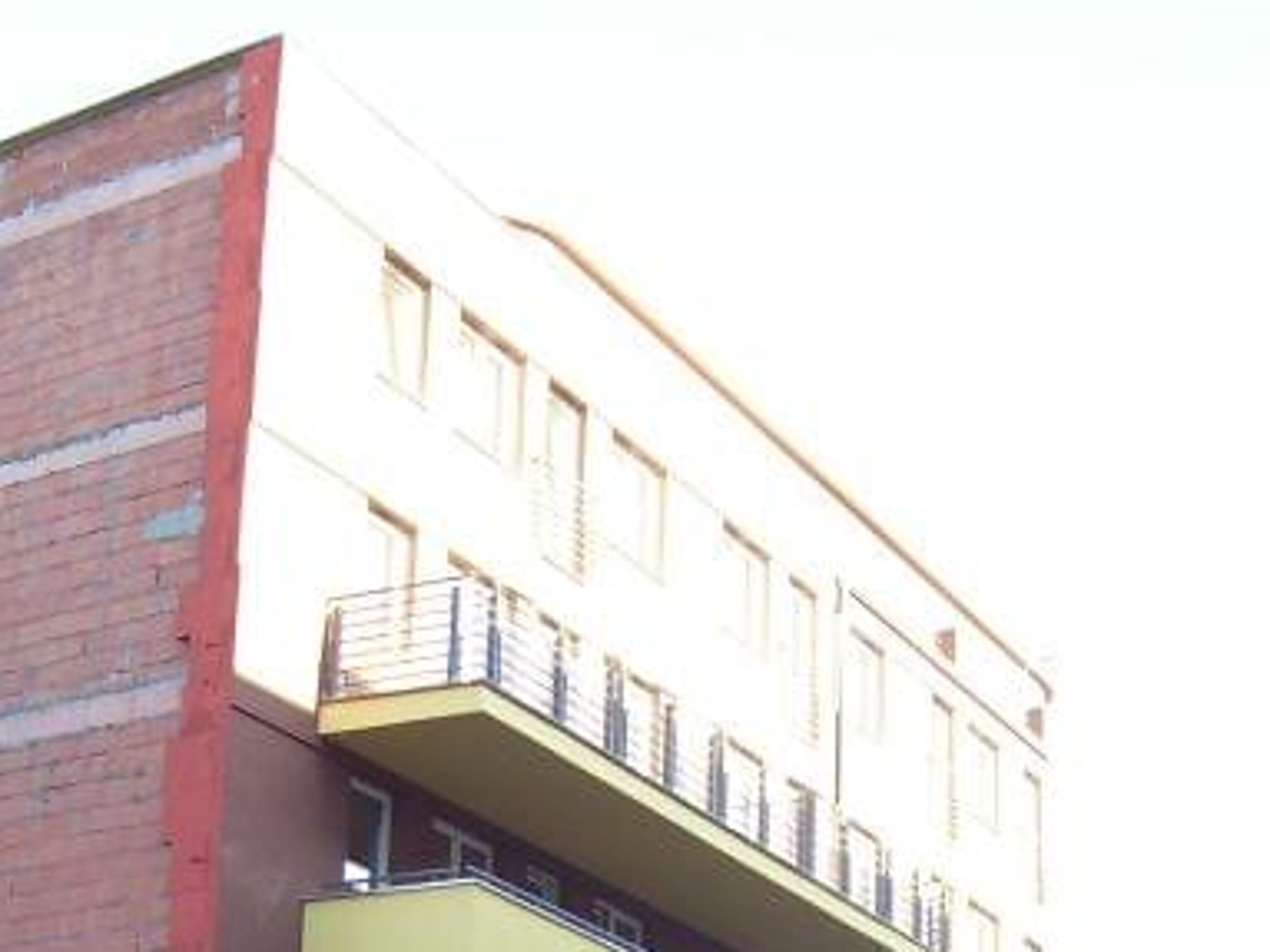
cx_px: 448
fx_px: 2604
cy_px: 972
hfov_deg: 27.3
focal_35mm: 71
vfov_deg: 20.0
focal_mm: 5.6
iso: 80
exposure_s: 1/125
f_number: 2.7
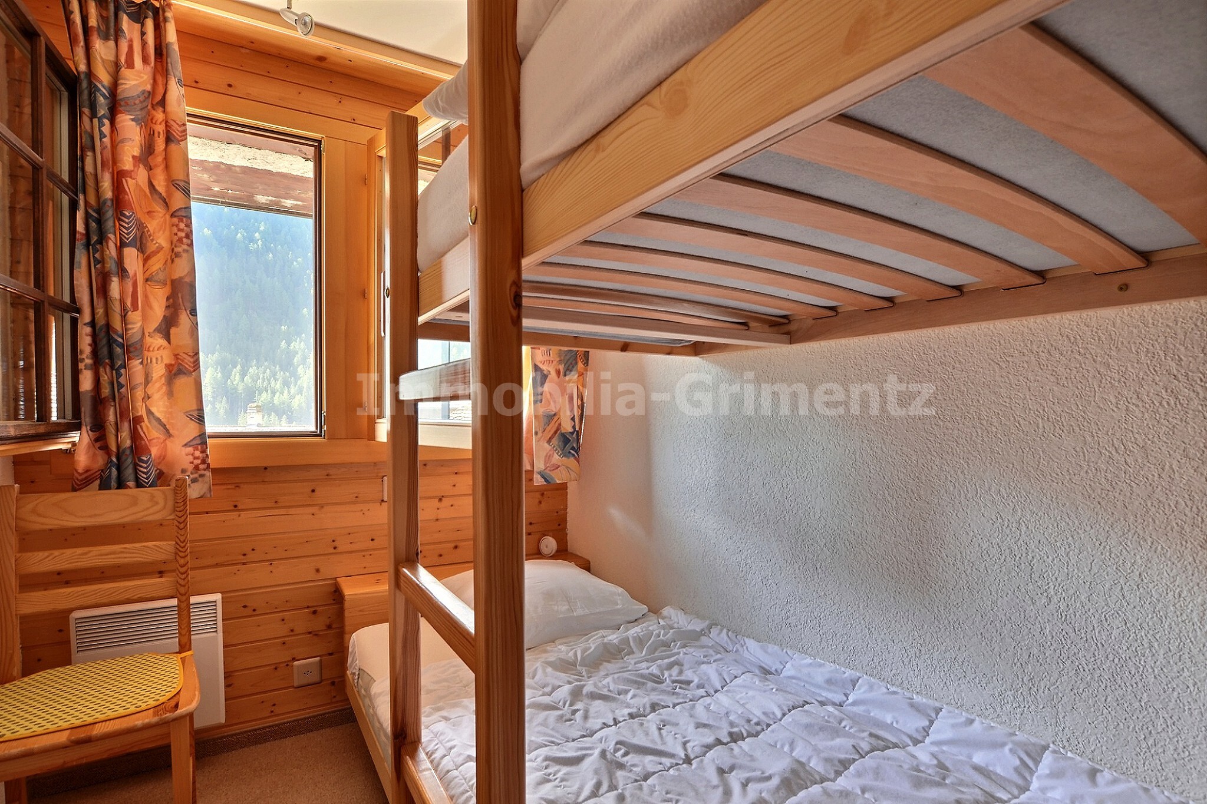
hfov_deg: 100.4
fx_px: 503
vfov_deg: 77.3
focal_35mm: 15
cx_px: 604
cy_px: 402
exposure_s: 1/2
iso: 400
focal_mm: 10
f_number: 9
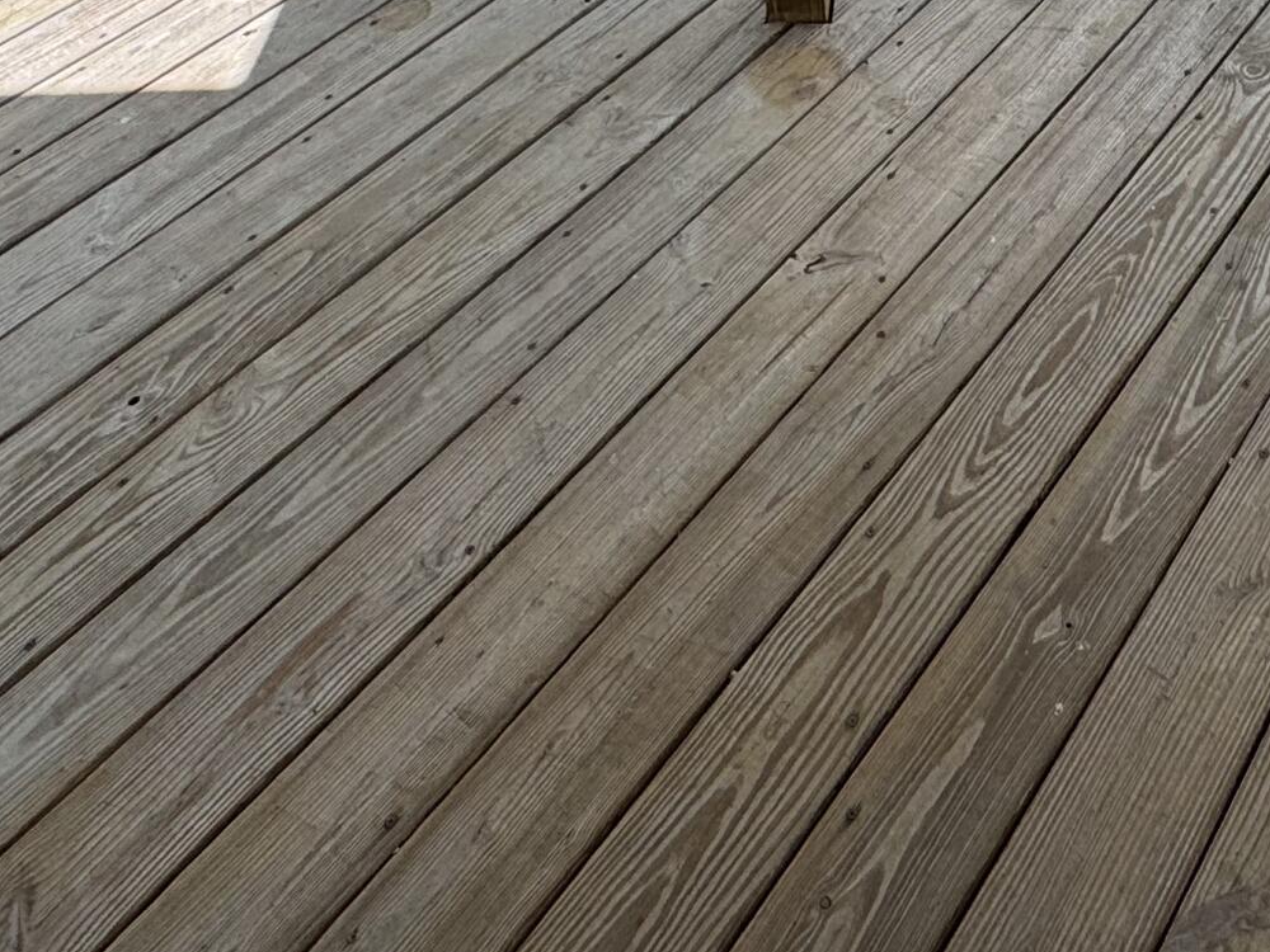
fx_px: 1541
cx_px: 907
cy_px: -282
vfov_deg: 28.3
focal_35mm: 42
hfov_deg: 43.7
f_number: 2.2
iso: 40
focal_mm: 2.22
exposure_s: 1/403
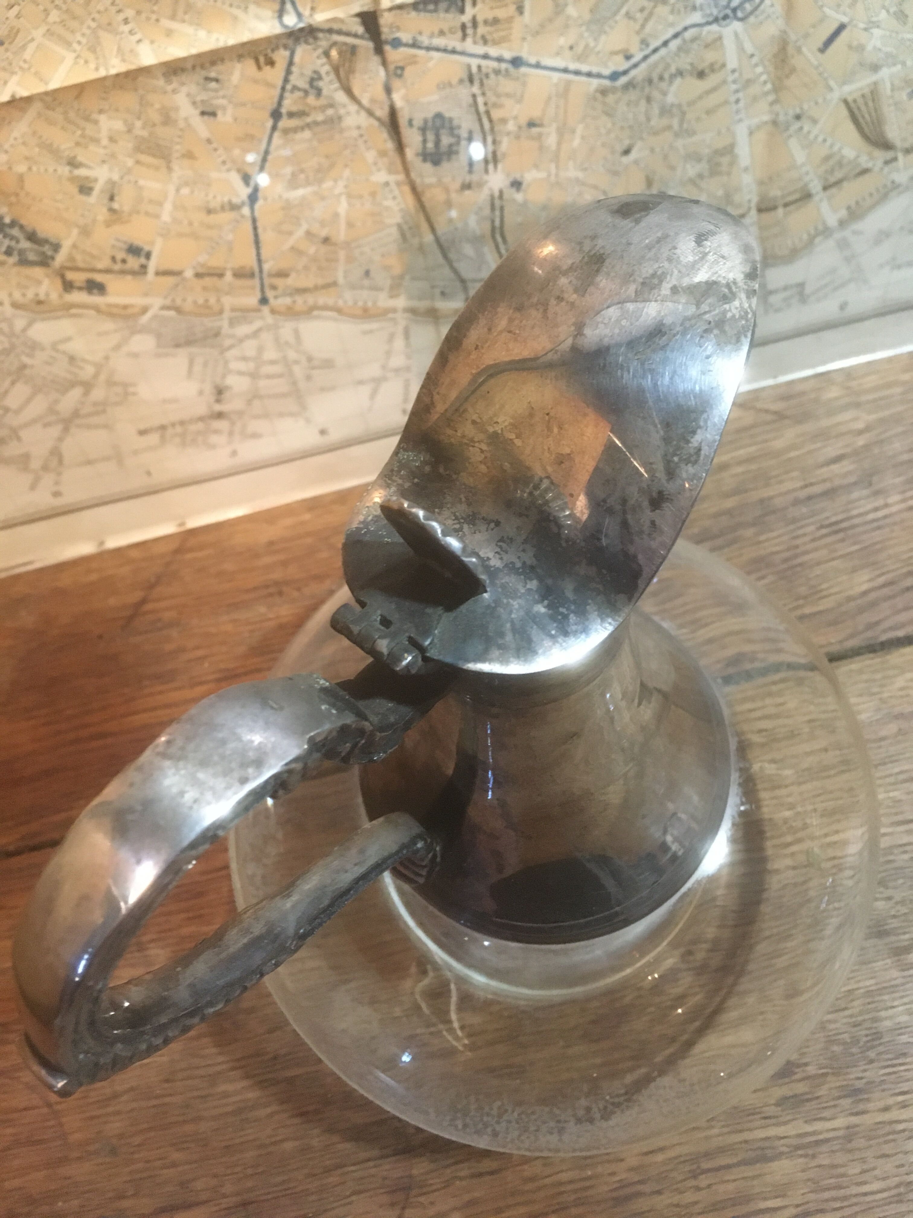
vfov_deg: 61.7
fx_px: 1020
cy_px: 609
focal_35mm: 29
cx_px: 456
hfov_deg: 48.2
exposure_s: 1/17
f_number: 2.2
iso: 250
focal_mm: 4.15
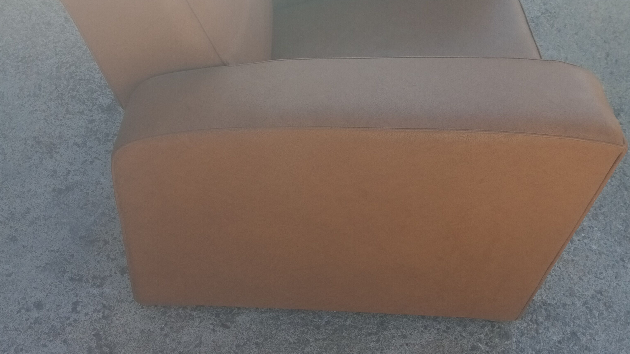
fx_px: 668
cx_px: 310
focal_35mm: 40
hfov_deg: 50.5
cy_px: 103
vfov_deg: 29.4
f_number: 2
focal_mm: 3.54
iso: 111
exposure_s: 1/339
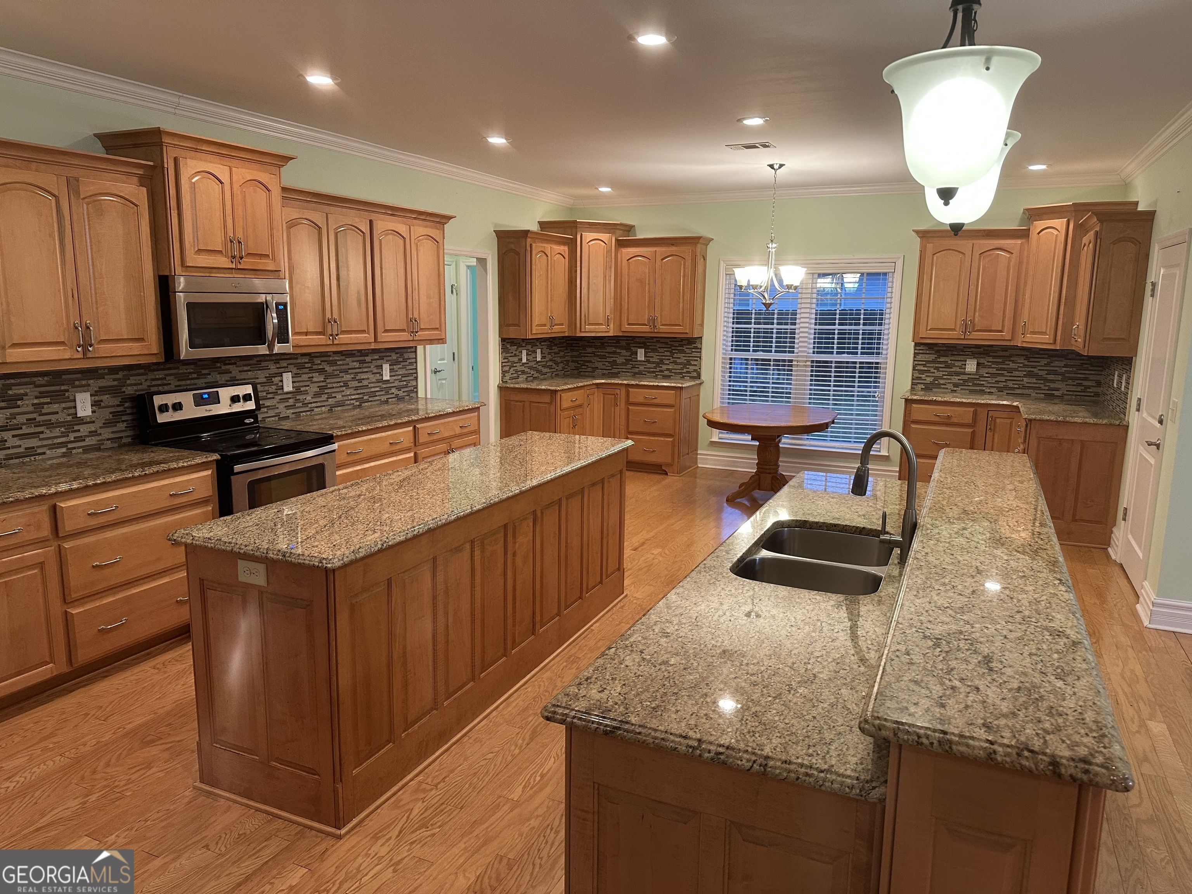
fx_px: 826
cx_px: 596
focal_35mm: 24
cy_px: 447
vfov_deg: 56.8
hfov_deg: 71.6
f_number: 1.78
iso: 200
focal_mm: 6.86
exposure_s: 1/60
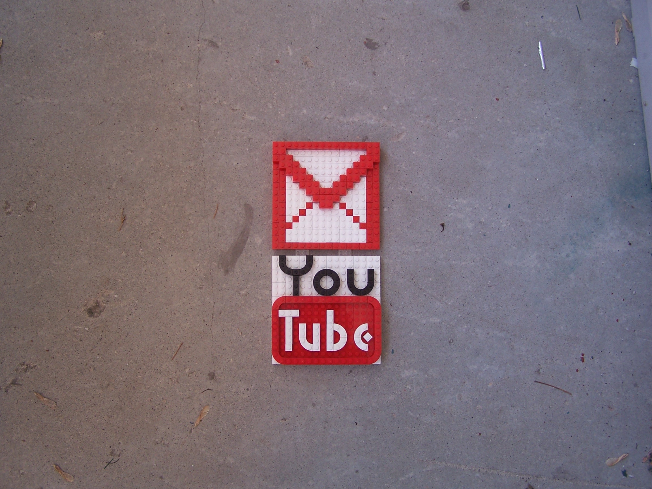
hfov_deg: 49.0
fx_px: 716
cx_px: 326
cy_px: 244
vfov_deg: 37.7
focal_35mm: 38
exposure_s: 1/125
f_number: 2.8
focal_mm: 6.3
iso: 80
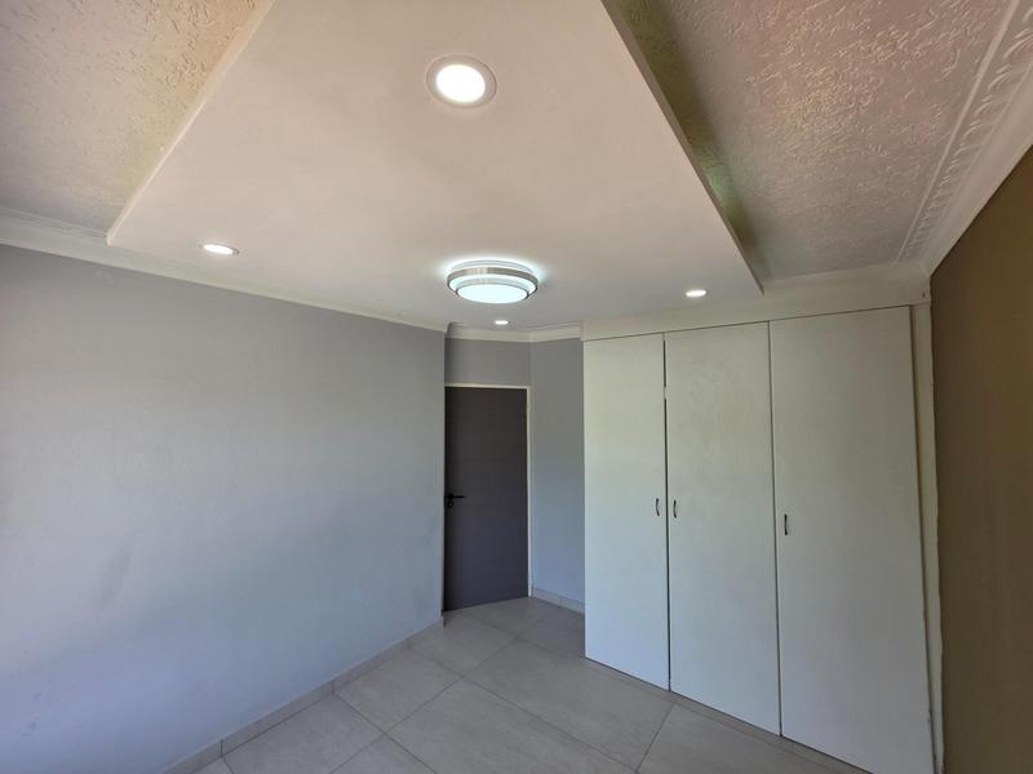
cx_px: 516
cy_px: 387
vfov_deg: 89.9
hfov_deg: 106.2
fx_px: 388
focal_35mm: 13
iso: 32
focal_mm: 2.2
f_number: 1.9
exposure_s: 1/100
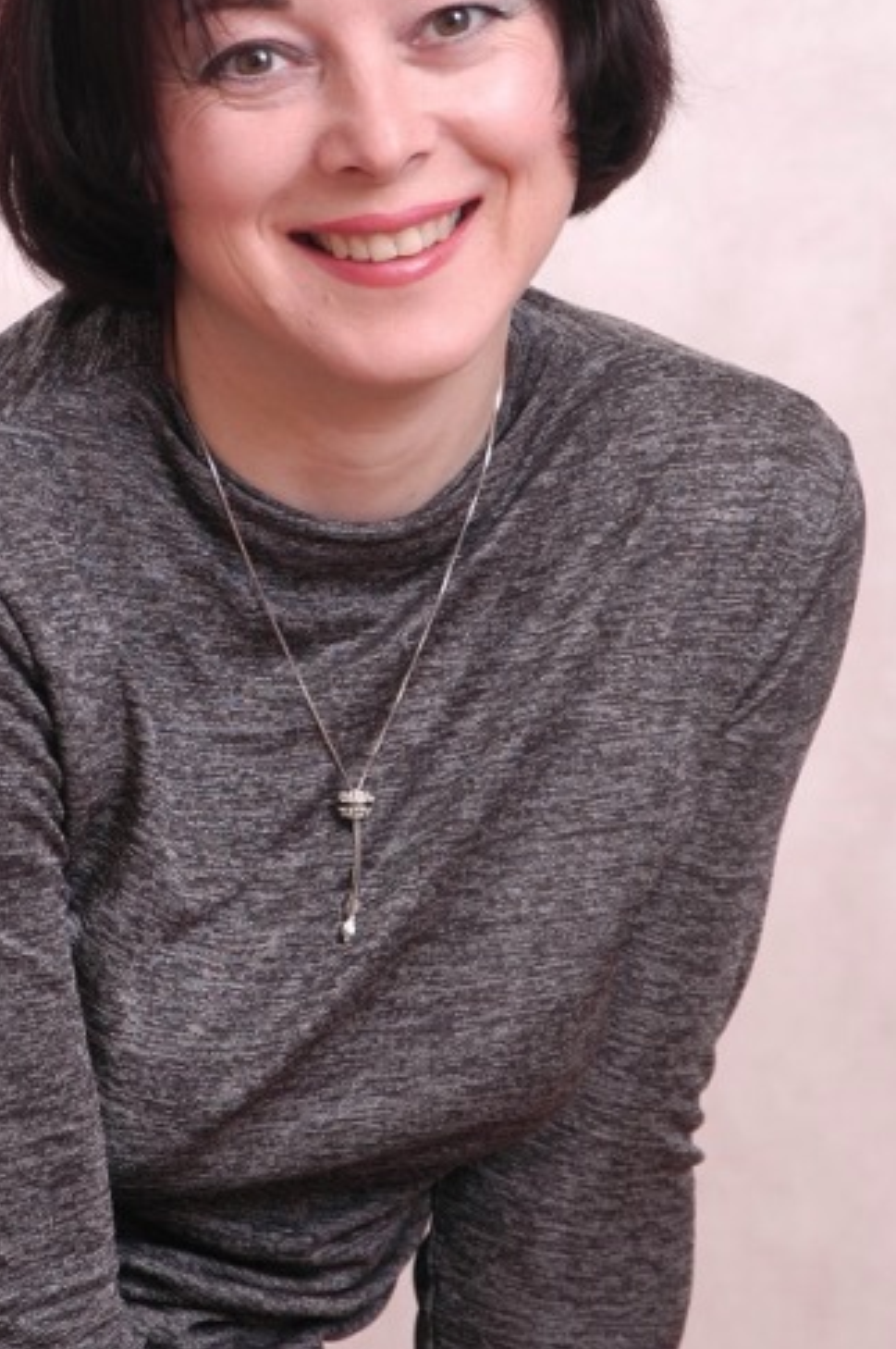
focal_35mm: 154
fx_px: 5761
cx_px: 343
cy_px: 466
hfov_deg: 8.9
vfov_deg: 13.3
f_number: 8
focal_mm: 78
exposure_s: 1/60
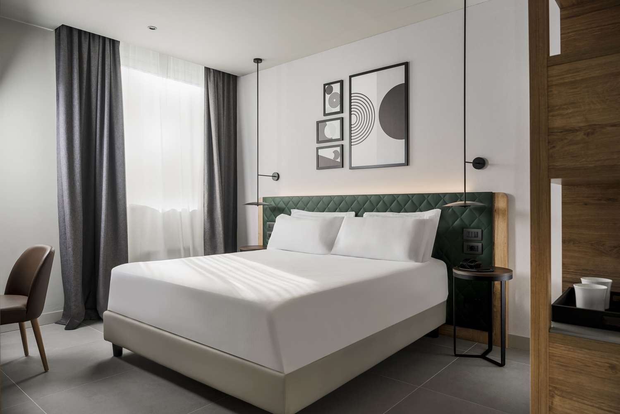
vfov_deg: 53.2
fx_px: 413
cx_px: 310
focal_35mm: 24
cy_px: 207
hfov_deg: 73.7
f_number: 5.6
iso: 250
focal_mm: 24
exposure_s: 1/100
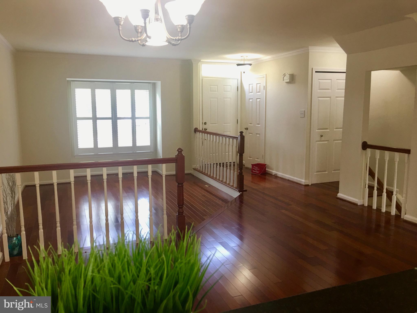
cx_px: 208
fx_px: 349
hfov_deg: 61.7
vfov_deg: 48.2
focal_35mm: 29
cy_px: 156
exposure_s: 1/15
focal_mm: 4.15
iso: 32
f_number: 2.2
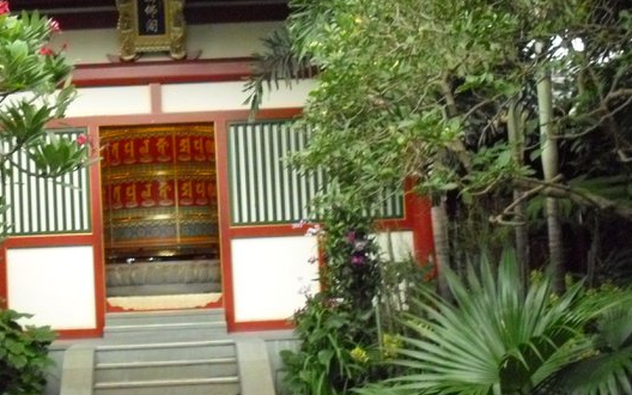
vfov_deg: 21.3
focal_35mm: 61
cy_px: 205
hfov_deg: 32.9
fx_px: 1051
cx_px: 169
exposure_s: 1/60
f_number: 2.8
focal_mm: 6.2
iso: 800
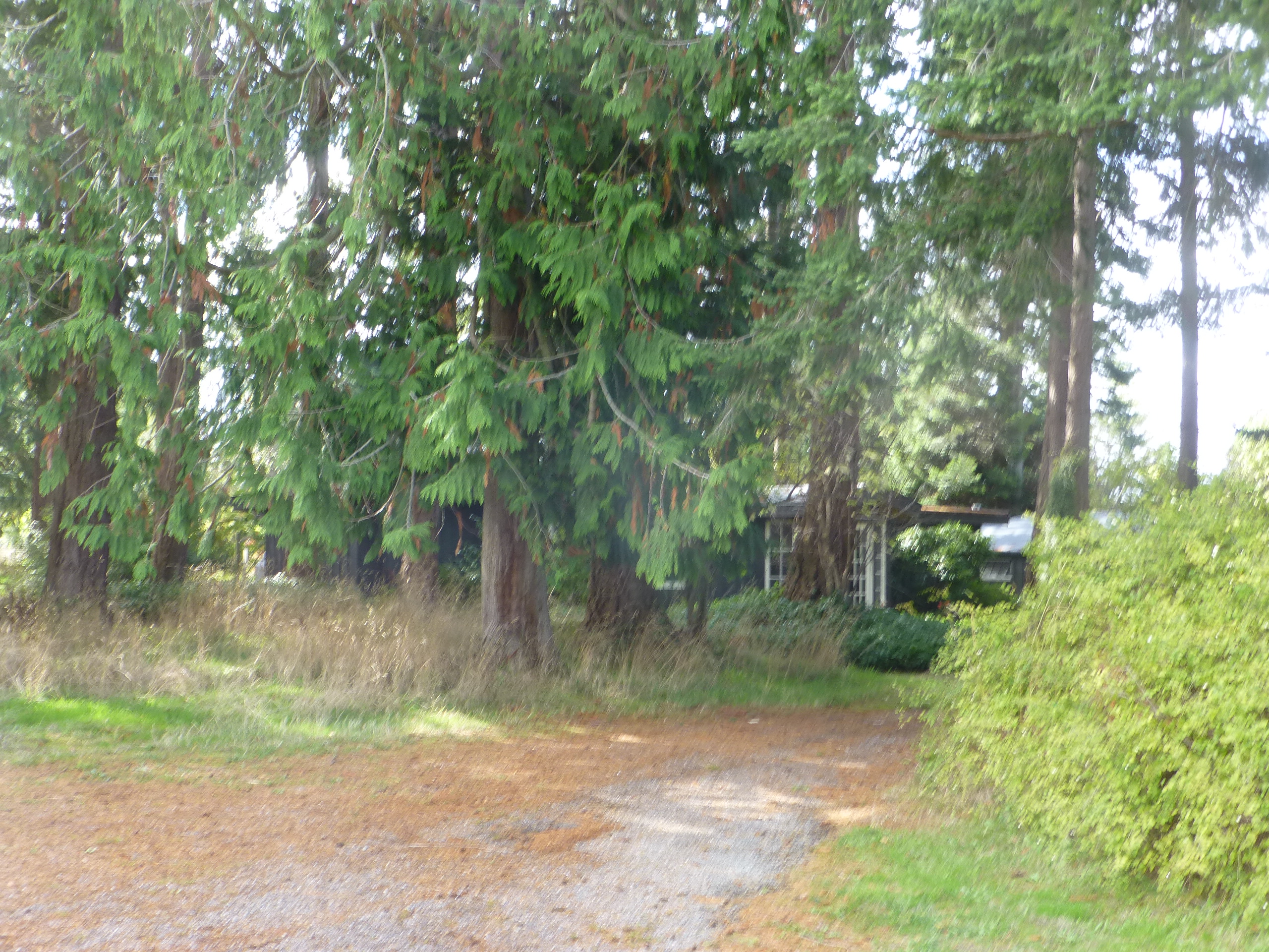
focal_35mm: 47
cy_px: 476
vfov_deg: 30.9
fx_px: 1723
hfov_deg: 40.4
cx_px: 634
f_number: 4.2
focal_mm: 8.5
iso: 100
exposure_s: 1/60
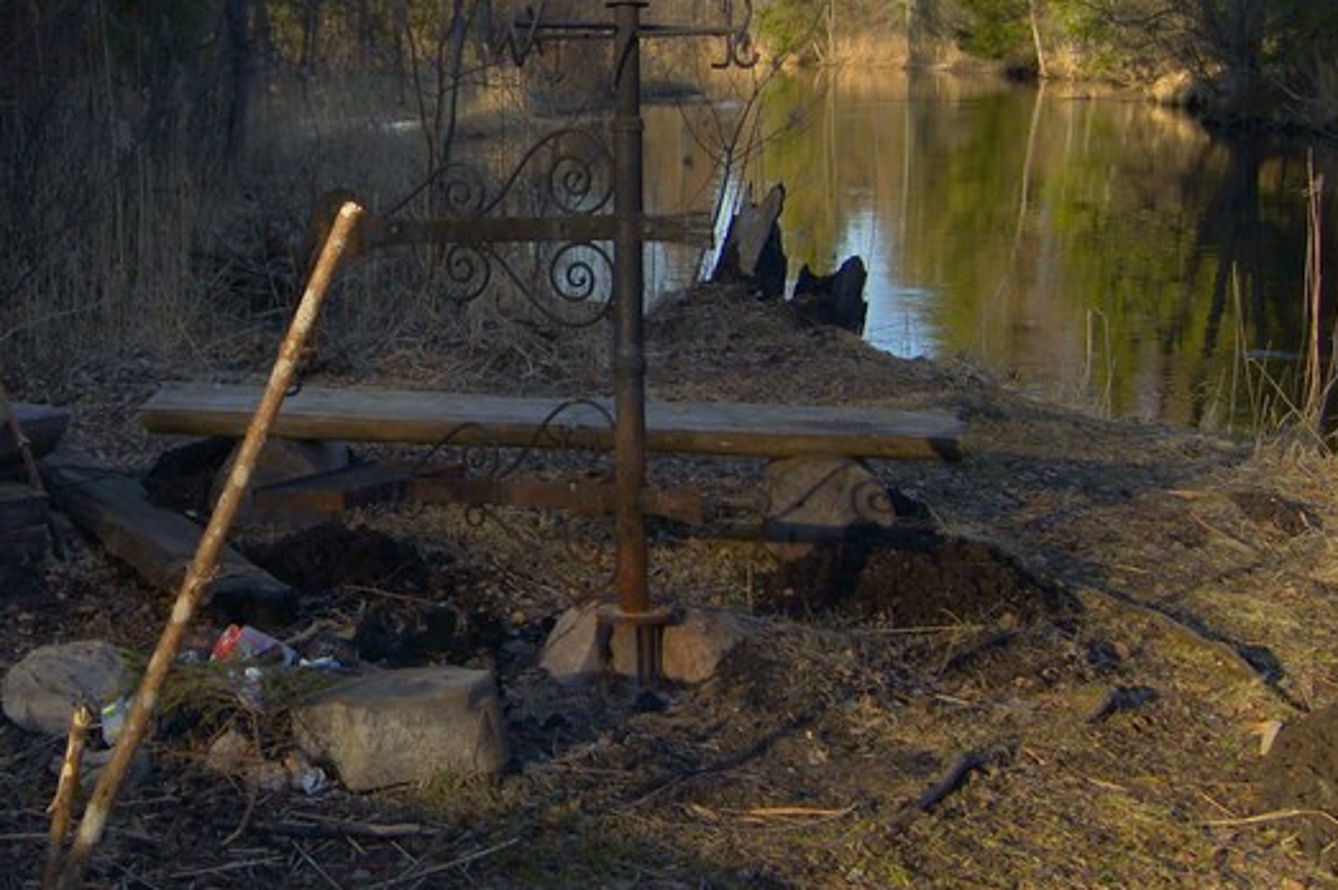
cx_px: 366
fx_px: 2303
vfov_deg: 21.8
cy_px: 276
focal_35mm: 62
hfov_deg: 31.9
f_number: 3.5
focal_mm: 18
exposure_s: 1/640
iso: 100
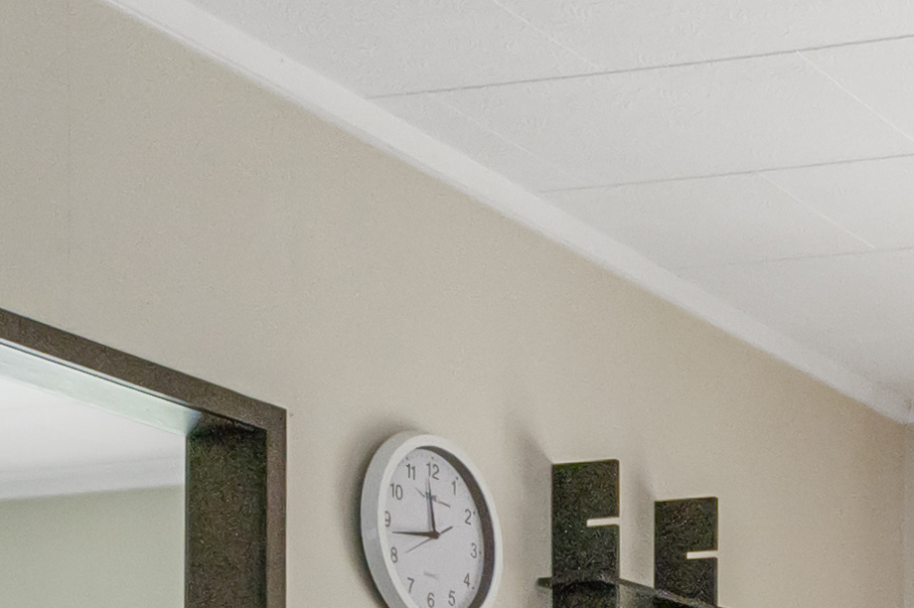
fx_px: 2334
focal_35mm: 92
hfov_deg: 19.2
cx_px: 1396
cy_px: 1001
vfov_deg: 13.7
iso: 320
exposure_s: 1/250
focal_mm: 14
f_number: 6.3
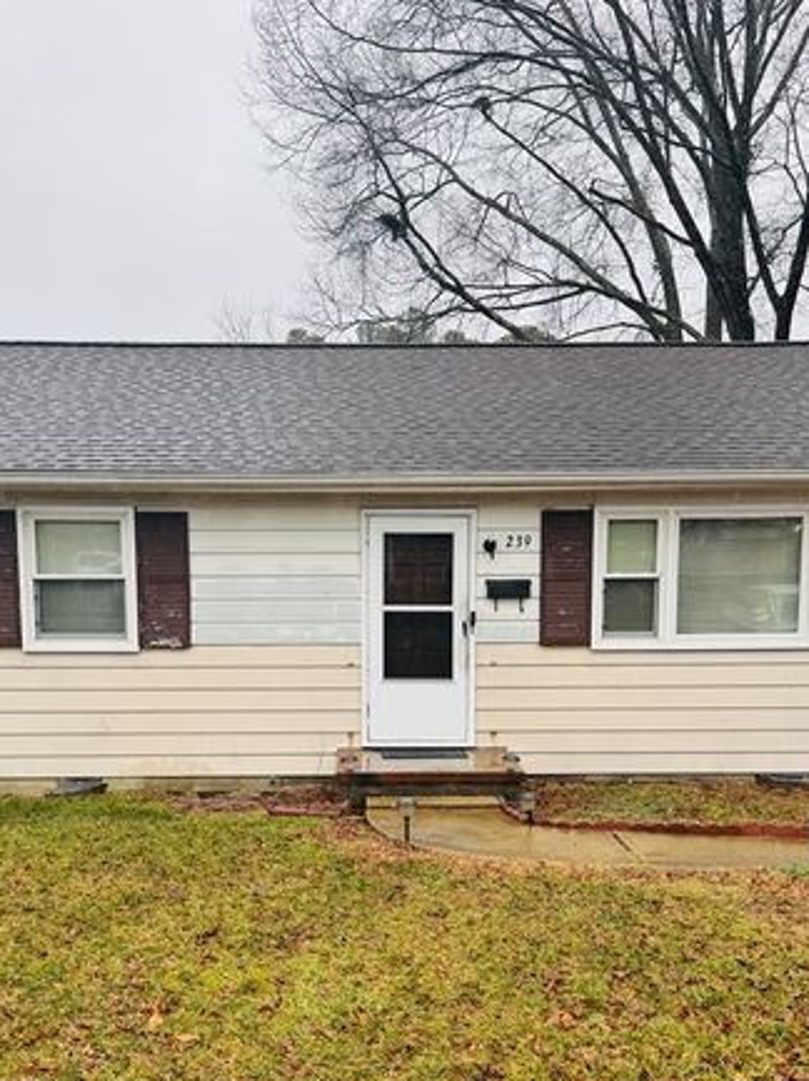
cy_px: 705
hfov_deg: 38.6
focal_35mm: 37
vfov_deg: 49.4
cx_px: 382
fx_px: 1155
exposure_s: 1/121
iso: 50
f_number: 1.78
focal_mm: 6.76
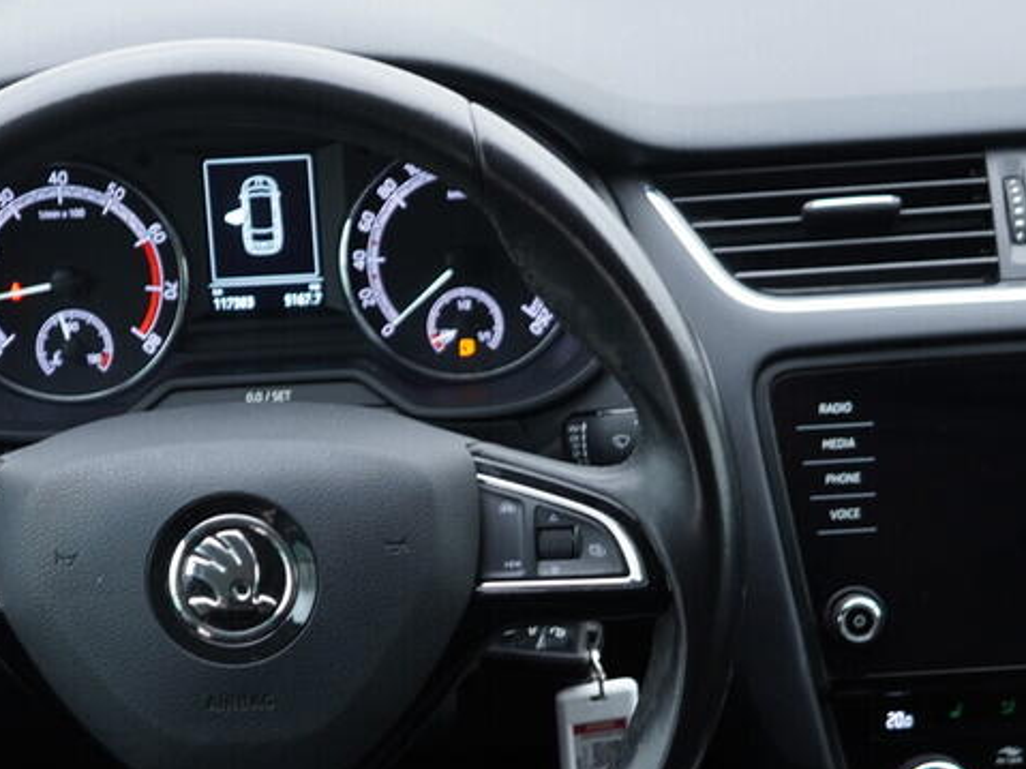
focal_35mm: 74
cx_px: 535
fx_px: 2193
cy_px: 672
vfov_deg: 19.6
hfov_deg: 26.3
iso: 250
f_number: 2.8
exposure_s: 1/40
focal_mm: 24
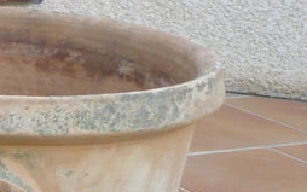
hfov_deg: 14.8
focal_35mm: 117
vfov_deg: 10.8
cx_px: -292
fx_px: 979
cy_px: 283
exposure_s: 1/160
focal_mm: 4.6
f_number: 2.8
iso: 100
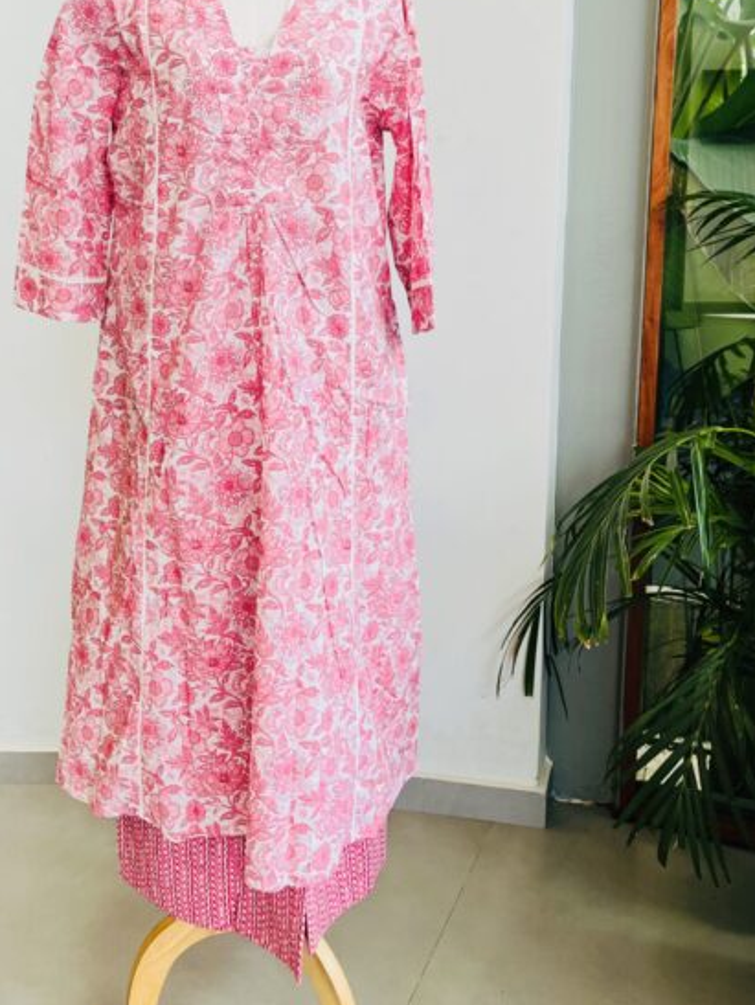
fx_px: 1104
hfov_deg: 37.4
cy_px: 358
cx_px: 254
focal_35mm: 38
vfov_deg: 48.3
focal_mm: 5.1
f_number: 1.6
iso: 50
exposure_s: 1/454
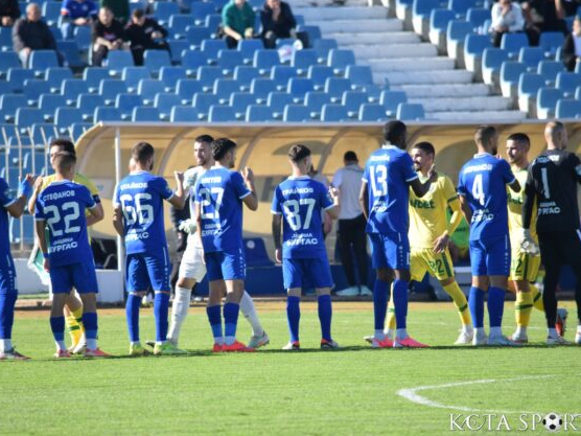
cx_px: 265
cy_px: 217
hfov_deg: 4.5
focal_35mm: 441
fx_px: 7402
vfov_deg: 3.4
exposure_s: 1/800
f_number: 5.6
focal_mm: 270
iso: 400
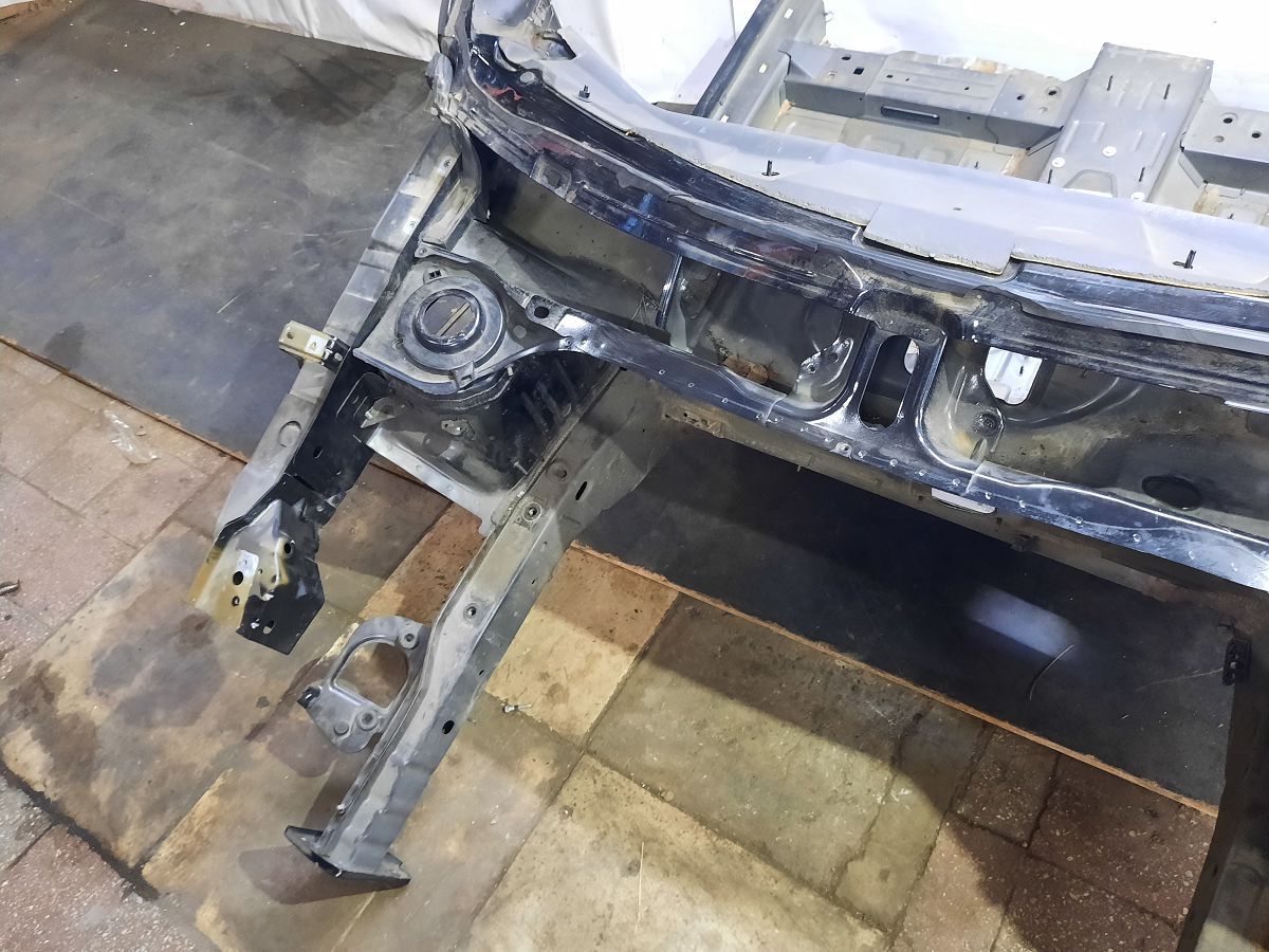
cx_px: 634
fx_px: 916
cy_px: 476
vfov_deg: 54.9
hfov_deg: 69.4
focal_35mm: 25
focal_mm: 4.6
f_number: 2
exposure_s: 1/25
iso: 640
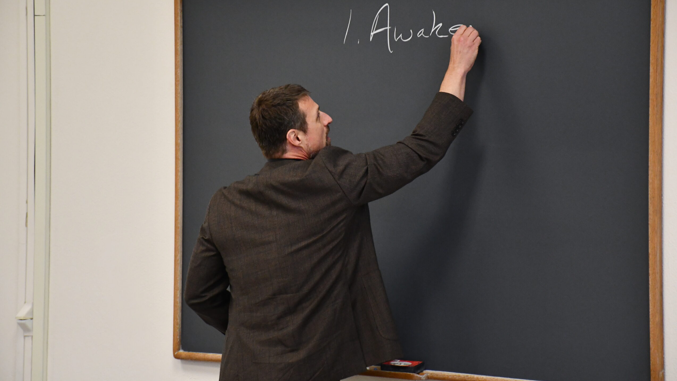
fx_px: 2406
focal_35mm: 134
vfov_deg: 9.1
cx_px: 341
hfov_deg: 16.0
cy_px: 168
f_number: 5.3
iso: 3200
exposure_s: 1/160
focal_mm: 85
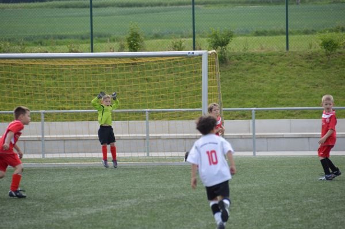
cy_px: 114
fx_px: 2873
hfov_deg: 6.9
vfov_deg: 4.6
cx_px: 172
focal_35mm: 300
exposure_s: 1/800
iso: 400
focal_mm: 200
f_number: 5.6
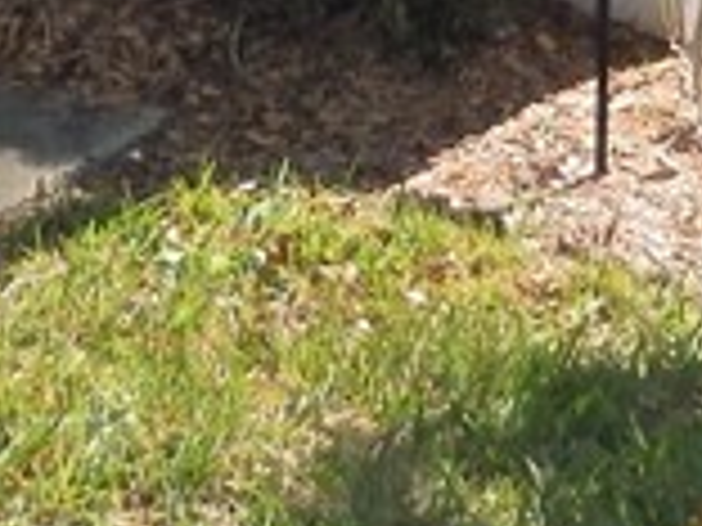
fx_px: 3326
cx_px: 68
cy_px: -1133
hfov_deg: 12.0
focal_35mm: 164
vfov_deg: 7.7
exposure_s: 1/1000
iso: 125
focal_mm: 4.5
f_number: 3.4
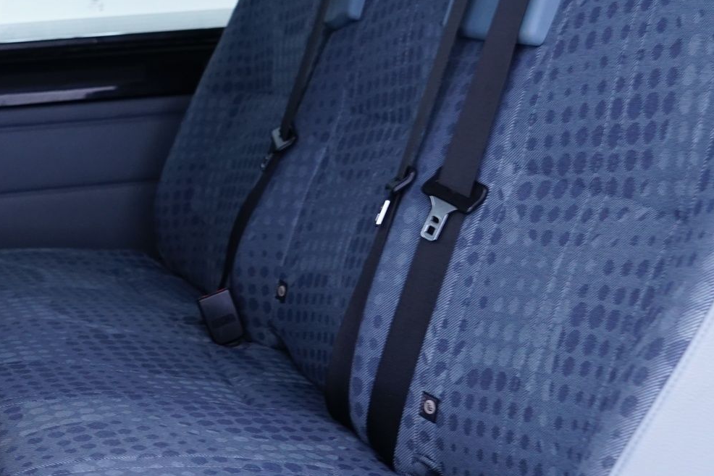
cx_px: 137
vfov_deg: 19.2
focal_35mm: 71
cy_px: 276
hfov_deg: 27.8
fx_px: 1408
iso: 800
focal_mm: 28
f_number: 3.5
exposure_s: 1/8
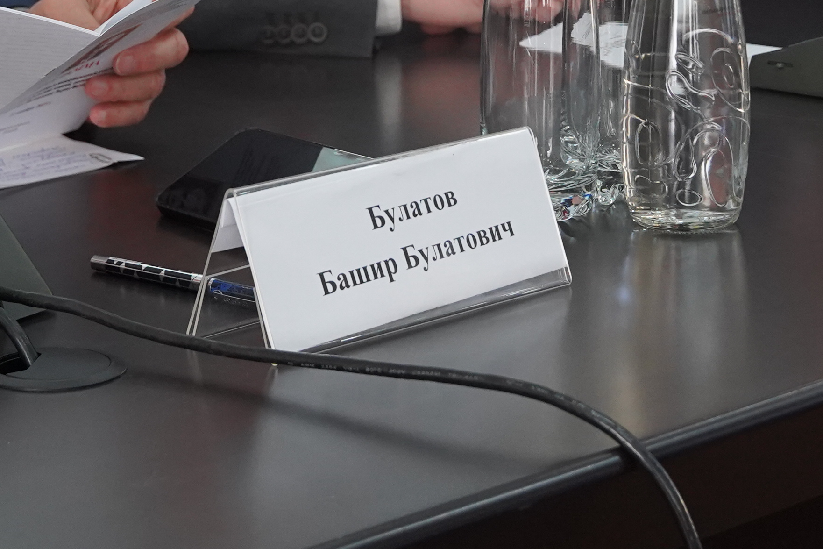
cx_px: 461
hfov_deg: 16.0
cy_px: -203
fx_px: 2935
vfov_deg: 10.4
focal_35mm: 128
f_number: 4
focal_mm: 37.7
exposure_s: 1/160
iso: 2500
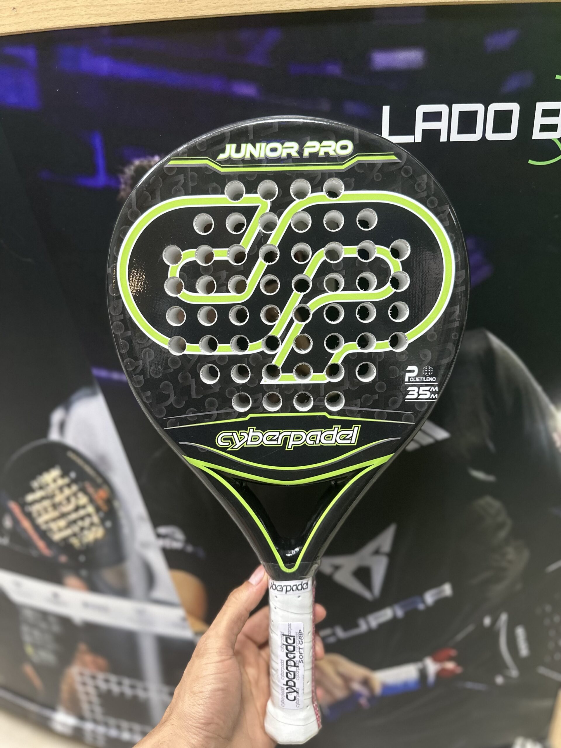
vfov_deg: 71.6
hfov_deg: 56.8
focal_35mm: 24
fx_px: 519
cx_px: 280
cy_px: 374
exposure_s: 1/60
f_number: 1.78
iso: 400
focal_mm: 6.86
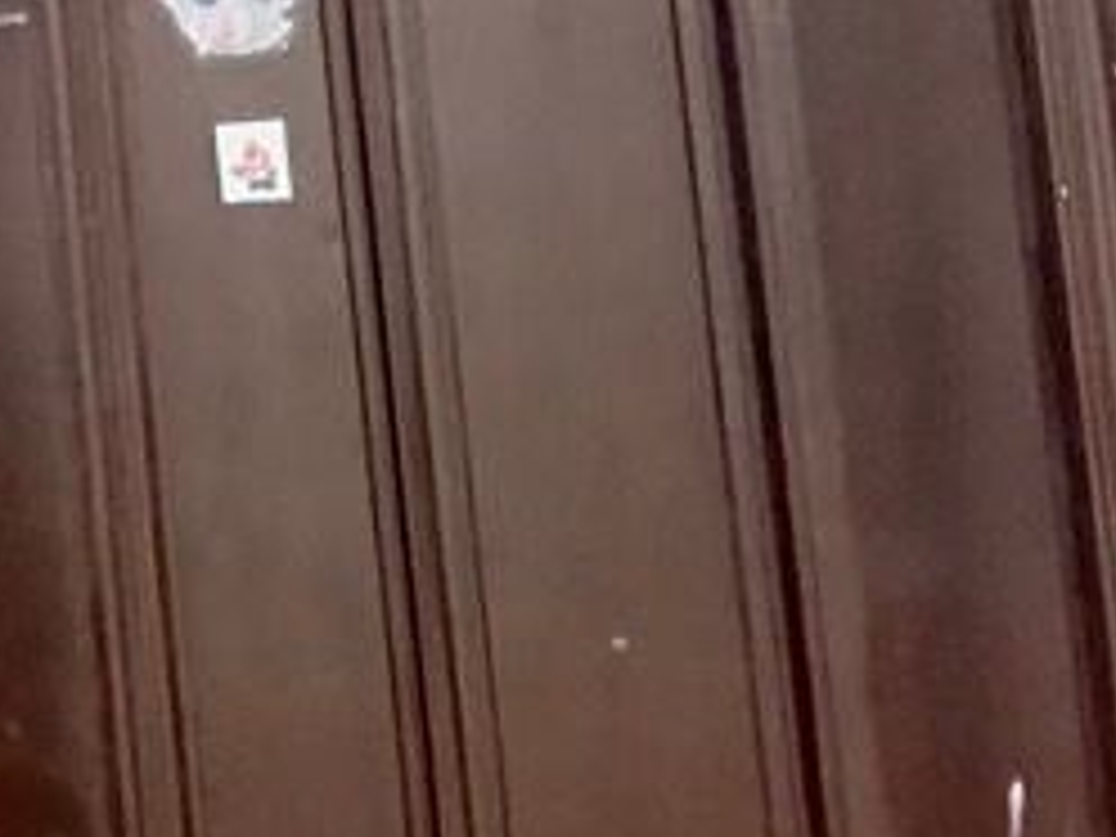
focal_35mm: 95
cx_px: -216
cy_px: -225
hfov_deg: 19.5
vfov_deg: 14.9
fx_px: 3063
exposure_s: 1/33
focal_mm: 2.69
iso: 320
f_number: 1.9
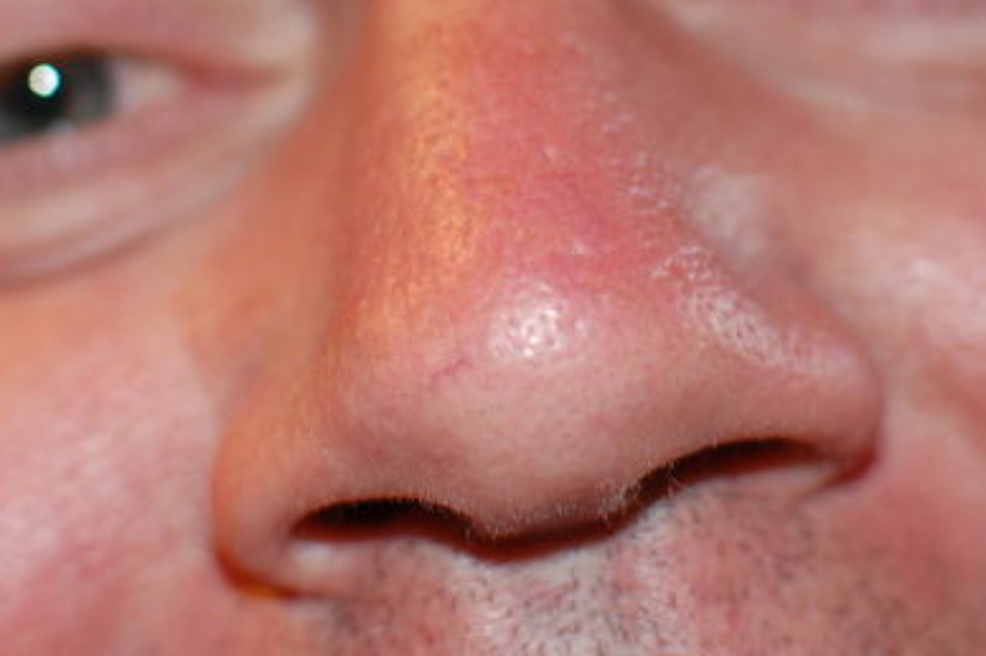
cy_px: 55
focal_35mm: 108
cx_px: 451
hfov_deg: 18.9
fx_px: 2956
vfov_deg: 12.6
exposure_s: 1/60
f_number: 2.8
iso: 200
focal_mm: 35
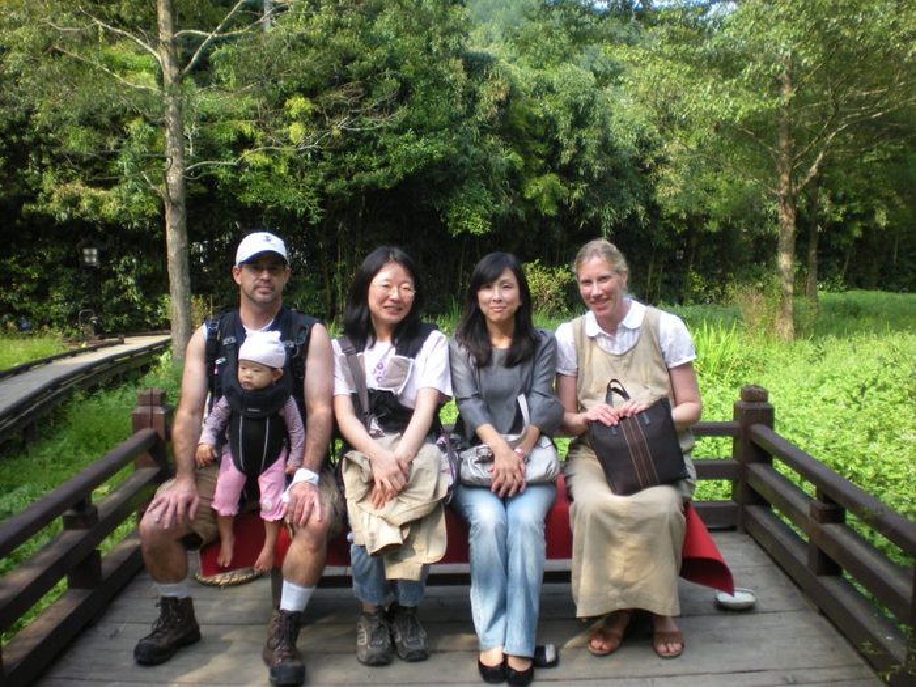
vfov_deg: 37.7
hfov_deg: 49.0
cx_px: 458
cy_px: 344
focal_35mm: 38
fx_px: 1006
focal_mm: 6.3
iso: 64
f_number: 3.1
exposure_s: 1/168
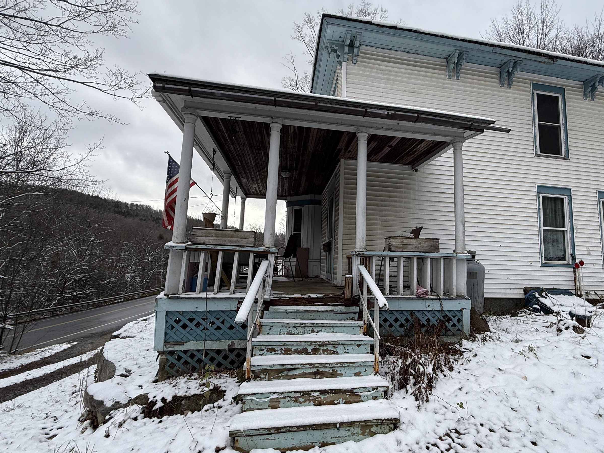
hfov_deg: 87.1
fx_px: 314
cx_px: 347
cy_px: 222
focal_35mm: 18
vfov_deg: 71.6
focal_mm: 2.22
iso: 64
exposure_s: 1/809
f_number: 2.2
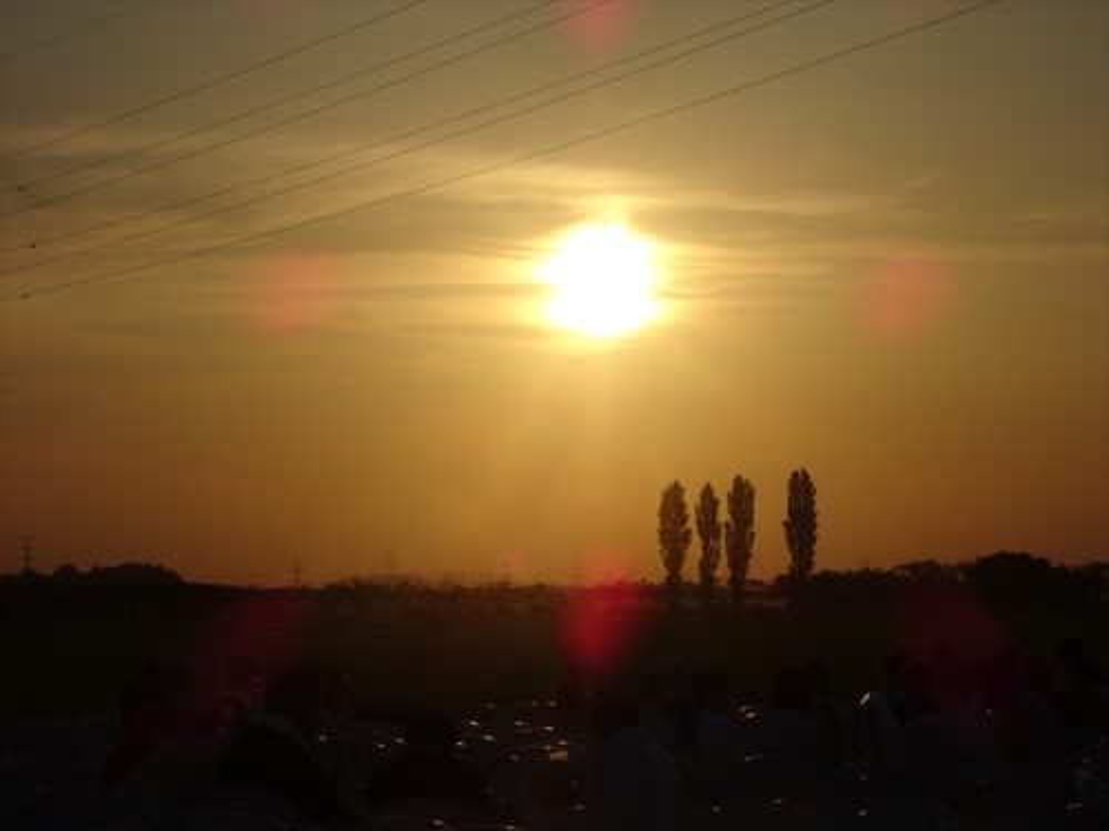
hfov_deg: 17.1
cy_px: 416
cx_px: 554
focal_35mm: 115
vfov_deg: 12.9
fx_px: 3684
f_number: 5.6
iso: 80
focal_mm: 19.68
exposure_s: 1/2000
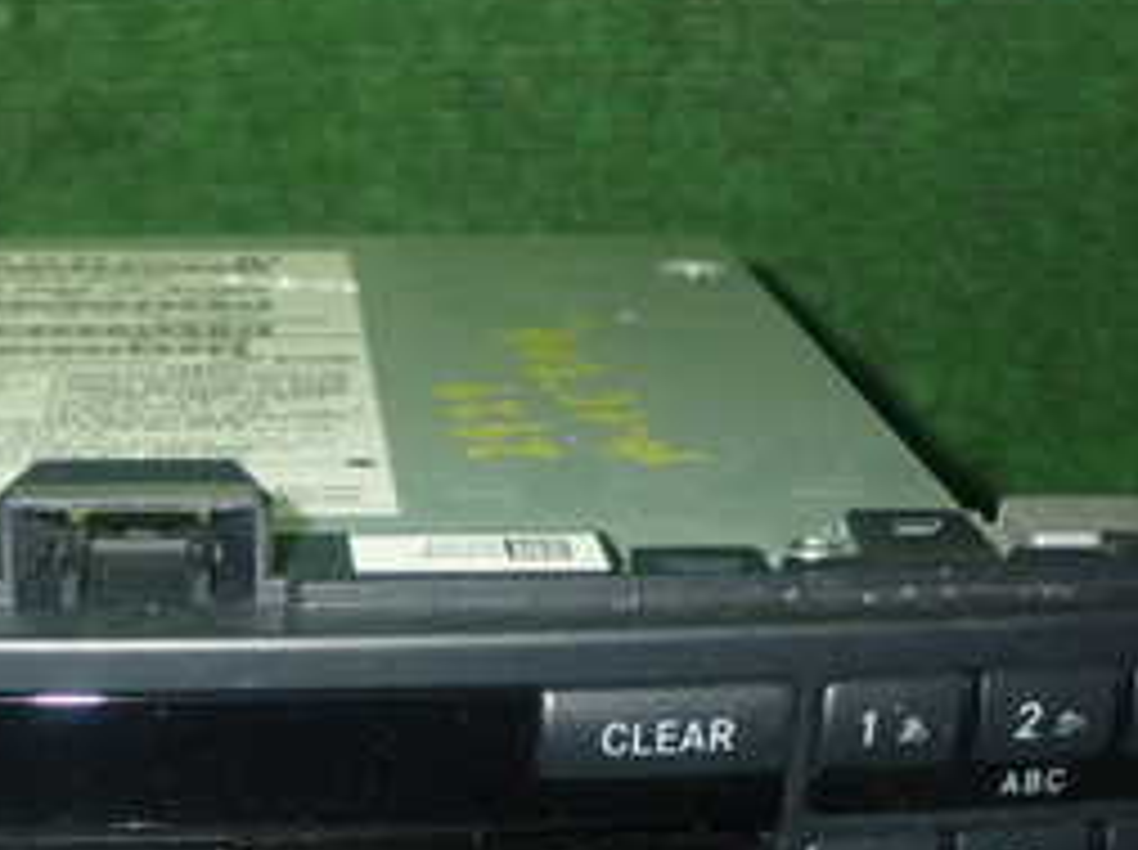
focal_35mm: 76
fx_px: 2495
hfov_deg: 25.2
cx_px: 198
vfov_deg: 18.6
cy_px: 944
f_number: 7.1
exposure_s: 1/30
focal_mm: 5.79
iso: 800
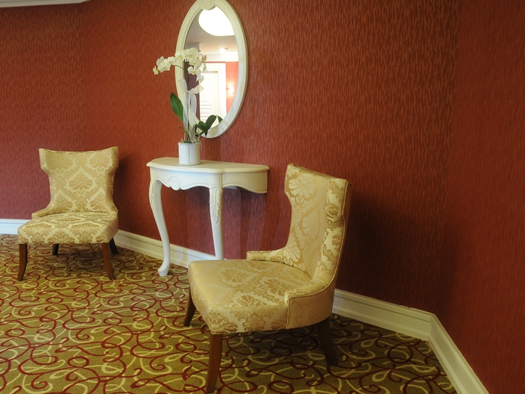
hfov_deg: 59.7
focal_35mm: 30
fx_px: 455
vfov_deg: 46.8
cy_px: 194
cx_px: 224
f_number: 11
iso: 500
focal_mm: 18
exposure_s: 3
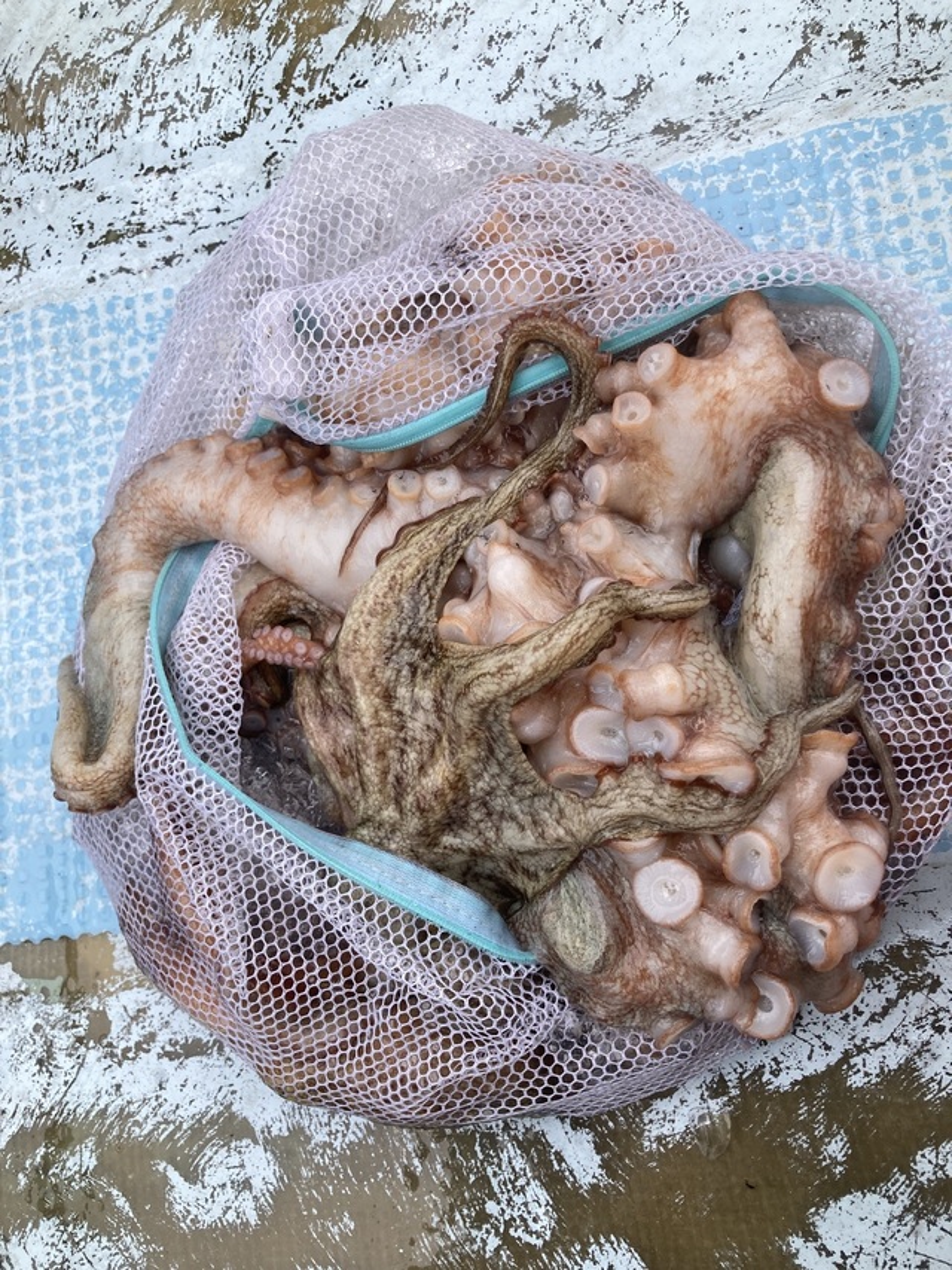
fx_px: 1027
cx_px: 476
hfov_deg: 49.7
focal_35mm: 28
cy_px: 635
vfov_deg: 63.5
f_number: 1.8
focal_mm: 3.99
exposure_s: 1/500
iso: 20
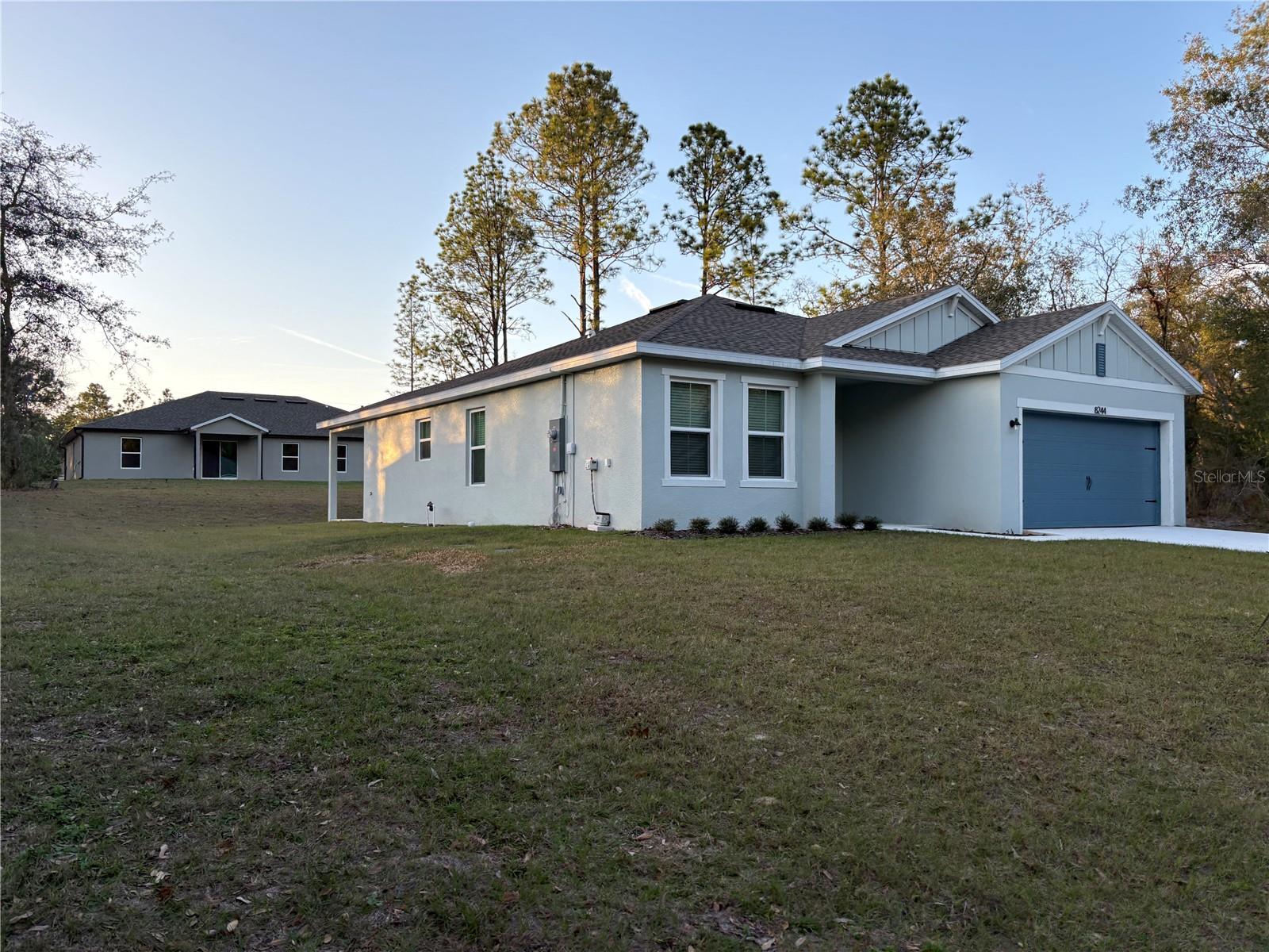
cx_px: 634
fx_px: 953
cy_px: 476
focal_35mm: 26
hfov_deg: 67.3
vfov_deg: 53.1
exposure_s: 1/701
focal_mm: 5.96
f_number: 1.6
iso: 50
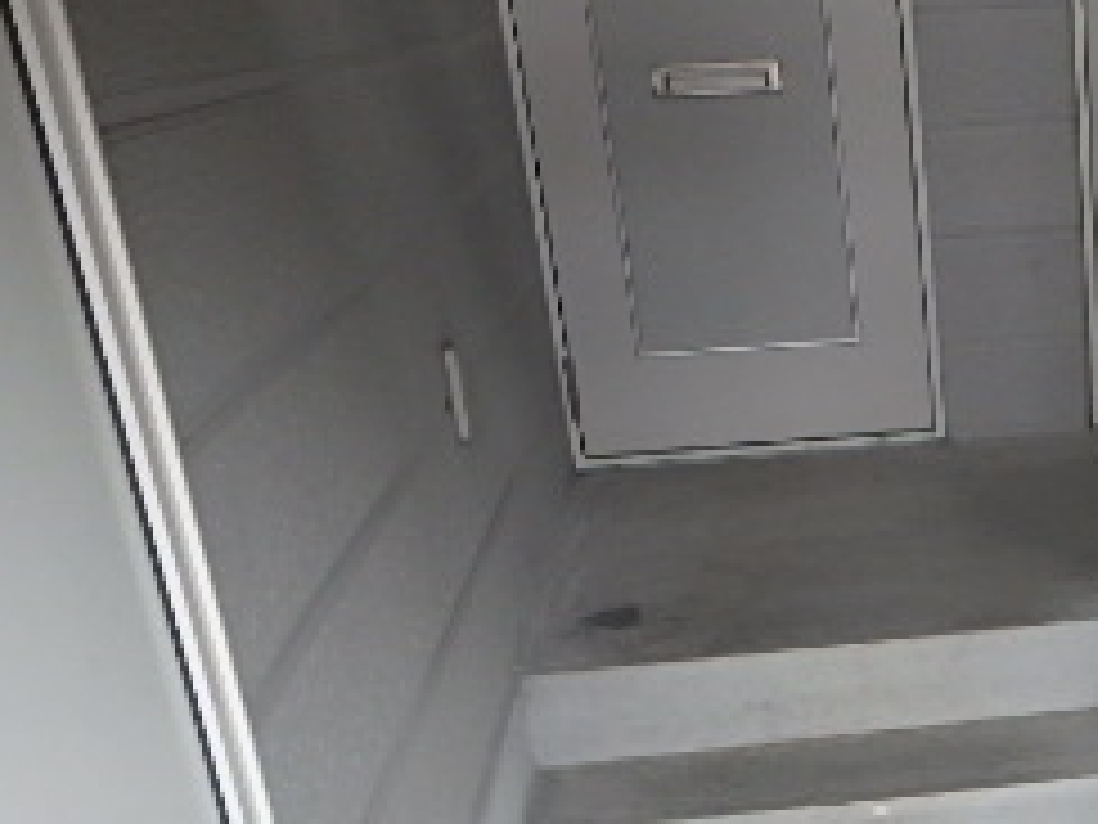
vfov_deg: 25.0
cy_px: 860
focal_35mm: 55
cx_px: 1161
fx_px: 1745
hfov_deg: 31.6
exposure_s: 1/50
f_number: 3.5
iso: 200
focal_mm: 3.7
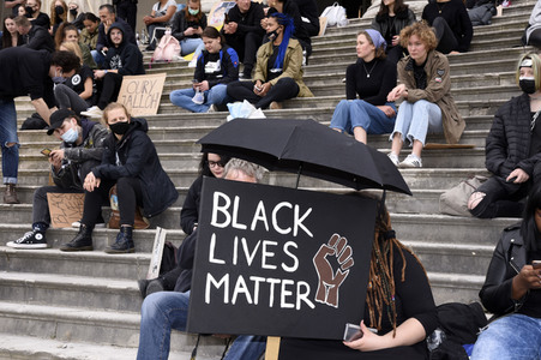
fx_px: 931
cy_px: 180
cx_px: 270
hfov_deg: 32.4
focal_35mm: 62
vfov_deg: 21.9
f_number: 11
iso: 640
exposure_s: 1/160
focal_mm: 62
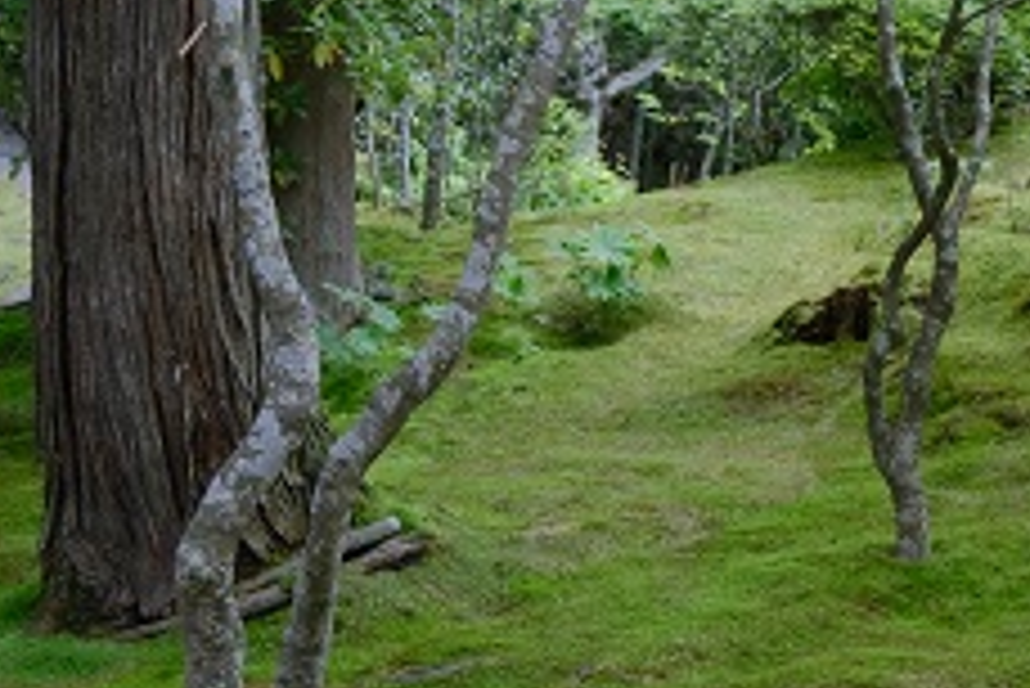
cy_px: 463
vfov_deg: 16.8
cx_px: 1156
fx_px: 2319
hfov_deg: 23.4
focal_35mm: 81
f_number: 4
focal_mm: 19.2
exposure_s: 1/400
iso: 1000
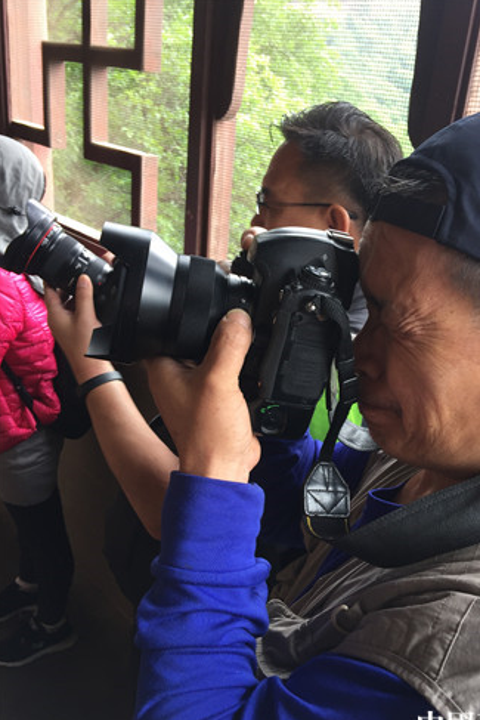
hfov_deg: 39.8
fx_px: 659
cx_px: 291
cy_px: 387
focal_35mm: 33
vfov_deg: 57.1
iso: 40
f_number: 2.2
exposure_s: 1/50
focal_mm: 4.15
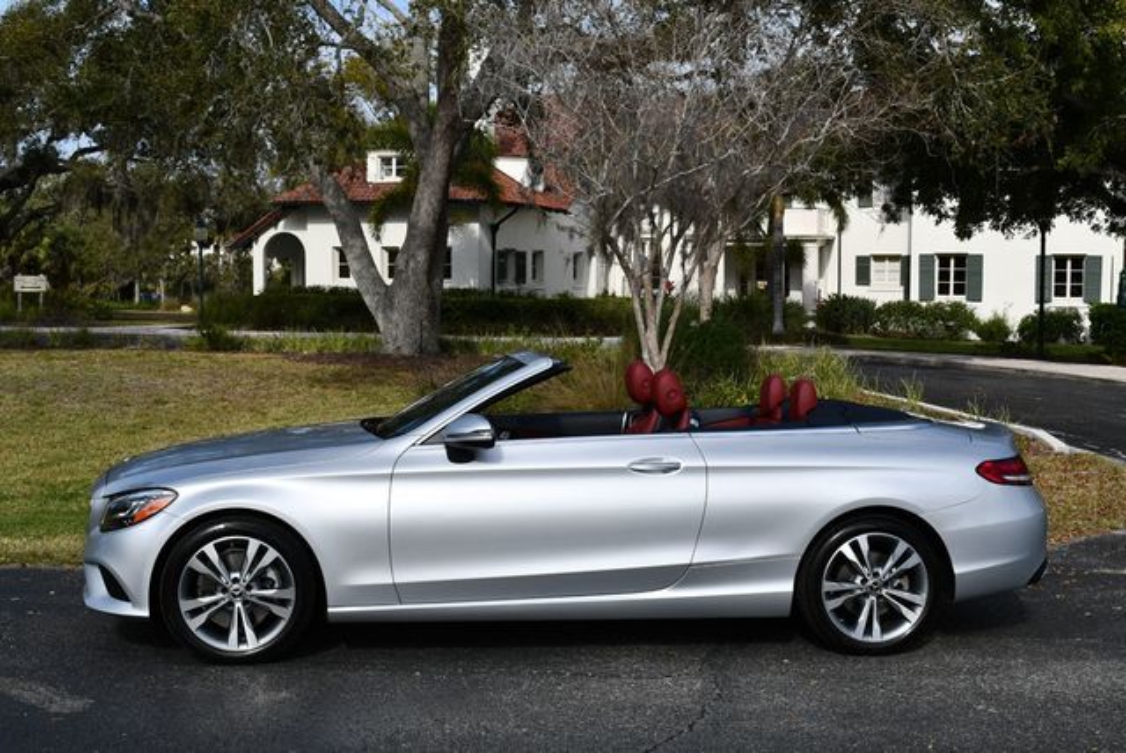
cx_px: 563
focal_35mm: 48
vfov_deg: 28.1
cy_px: 376
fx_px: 1503
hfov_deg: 41.1
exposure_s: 1/320
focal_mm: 24
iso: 100
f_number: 9
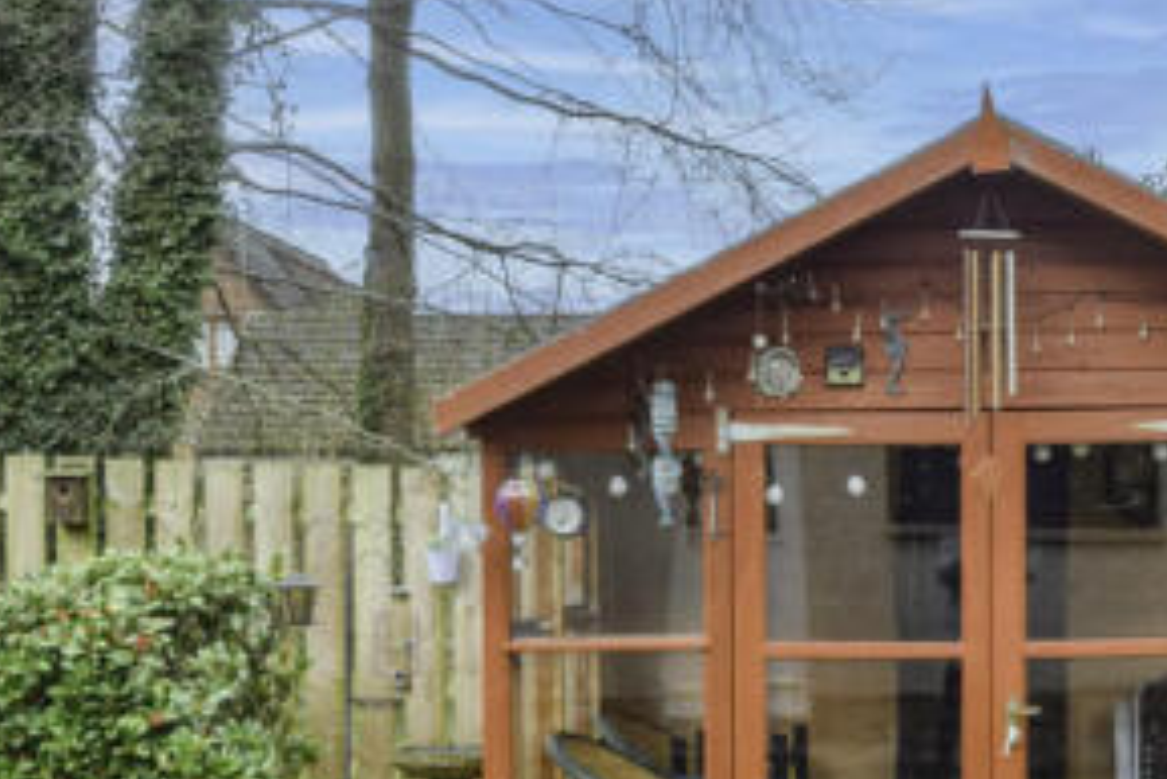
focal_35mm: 68
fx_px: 2205
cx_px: 975
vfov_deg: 19.9
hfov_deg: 28.8
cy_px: 583
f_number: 7.1
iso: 400
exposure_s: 1/125
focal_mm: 20
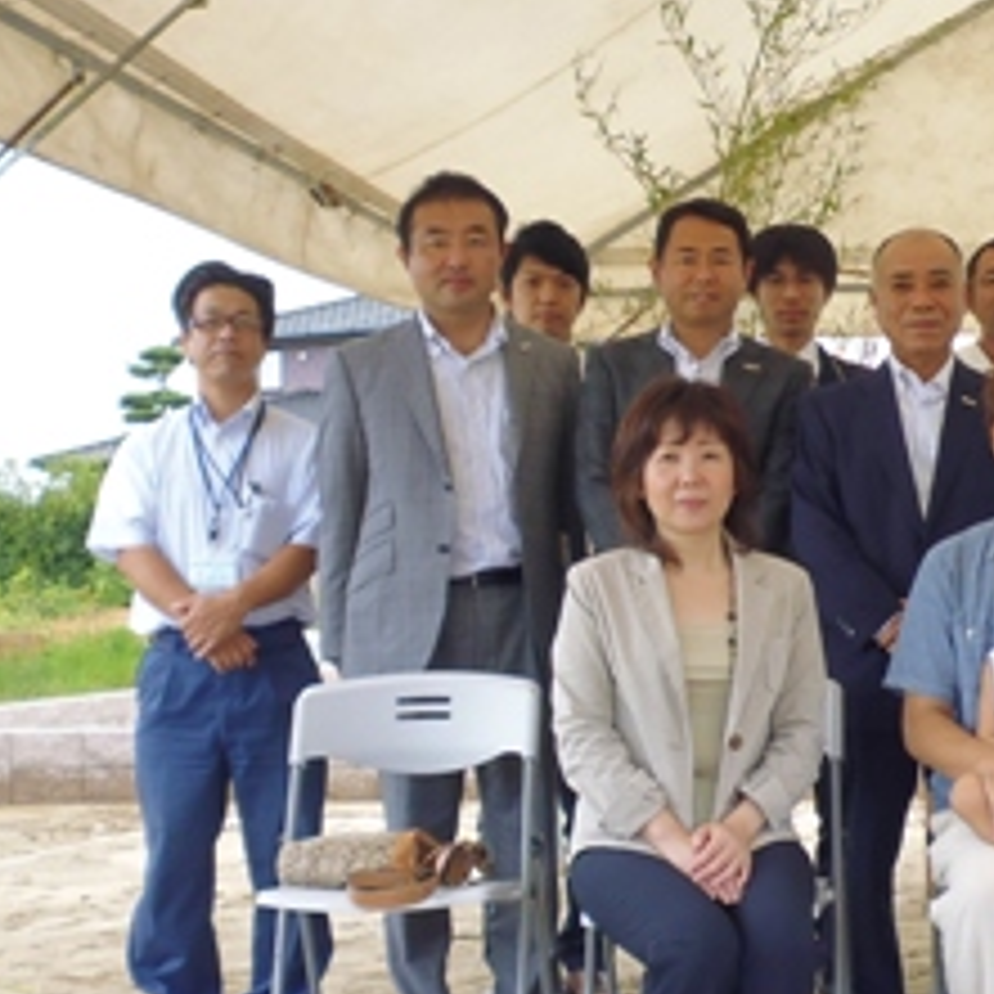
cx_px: 1016
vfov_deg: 24.6
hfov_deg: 23.5
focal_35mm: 70
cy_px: 623
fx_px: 2274
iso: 160
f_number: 3.3
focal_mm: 6.3
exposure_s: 1/125
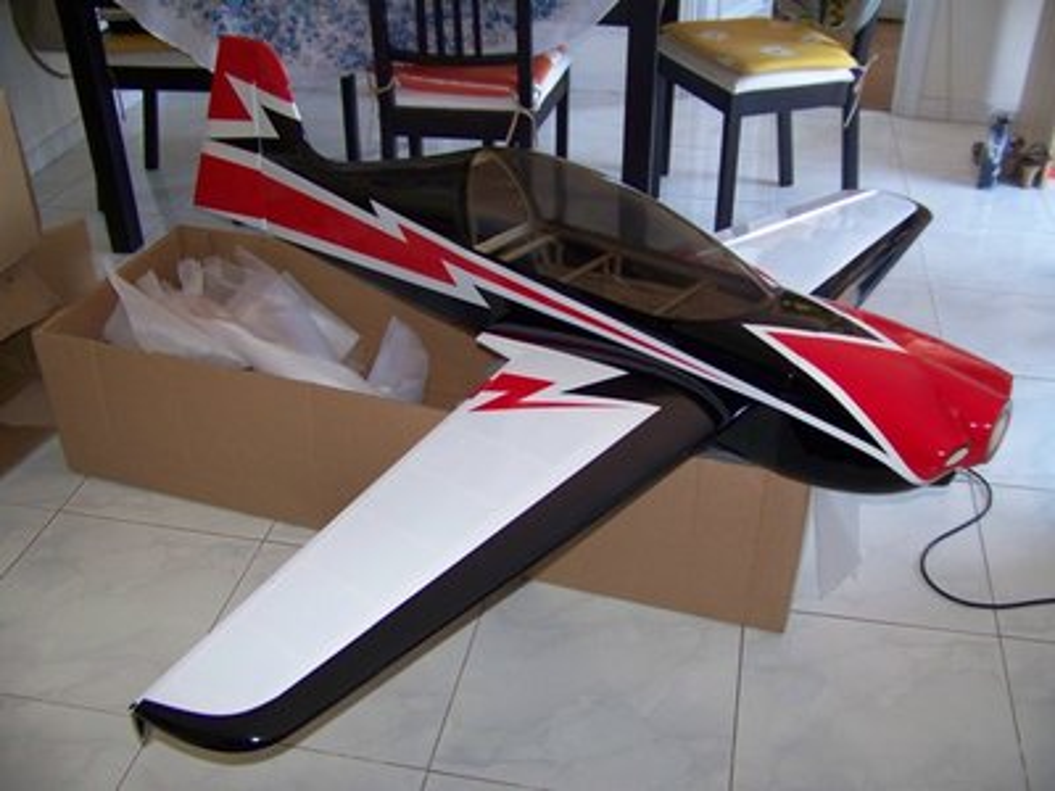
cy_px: 396
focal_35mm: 36
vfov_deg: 39.7
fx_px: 1097
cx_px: 528
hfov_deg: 51.4
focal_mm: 5.85
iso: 200
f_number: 2.8
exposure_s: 1/30
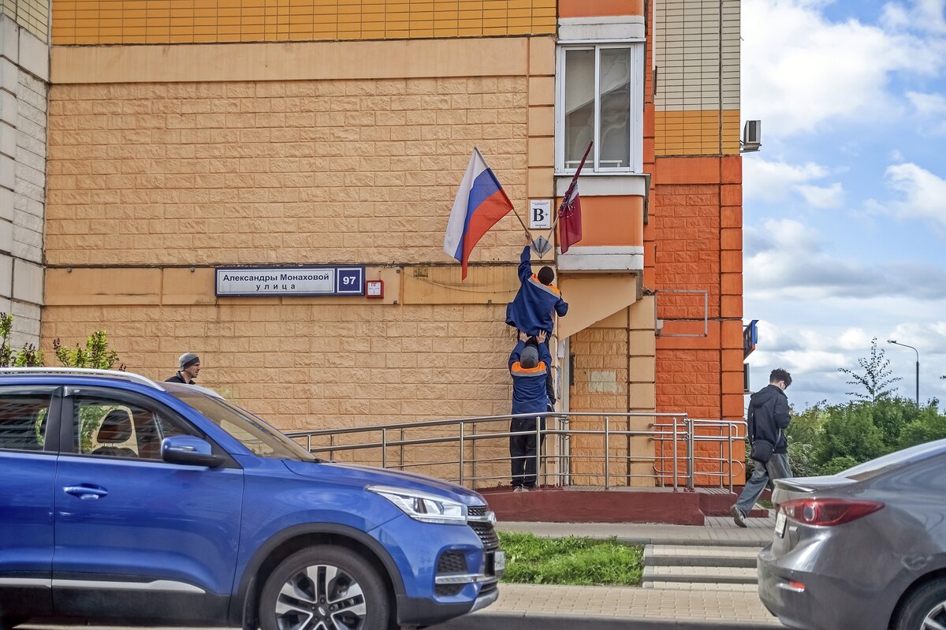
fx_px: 1313
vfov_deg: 27.0
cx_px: 473
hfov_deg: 39.6
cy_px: 315
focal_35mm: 50
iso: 125
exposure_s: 1/1250
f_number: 4.5
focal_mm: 50
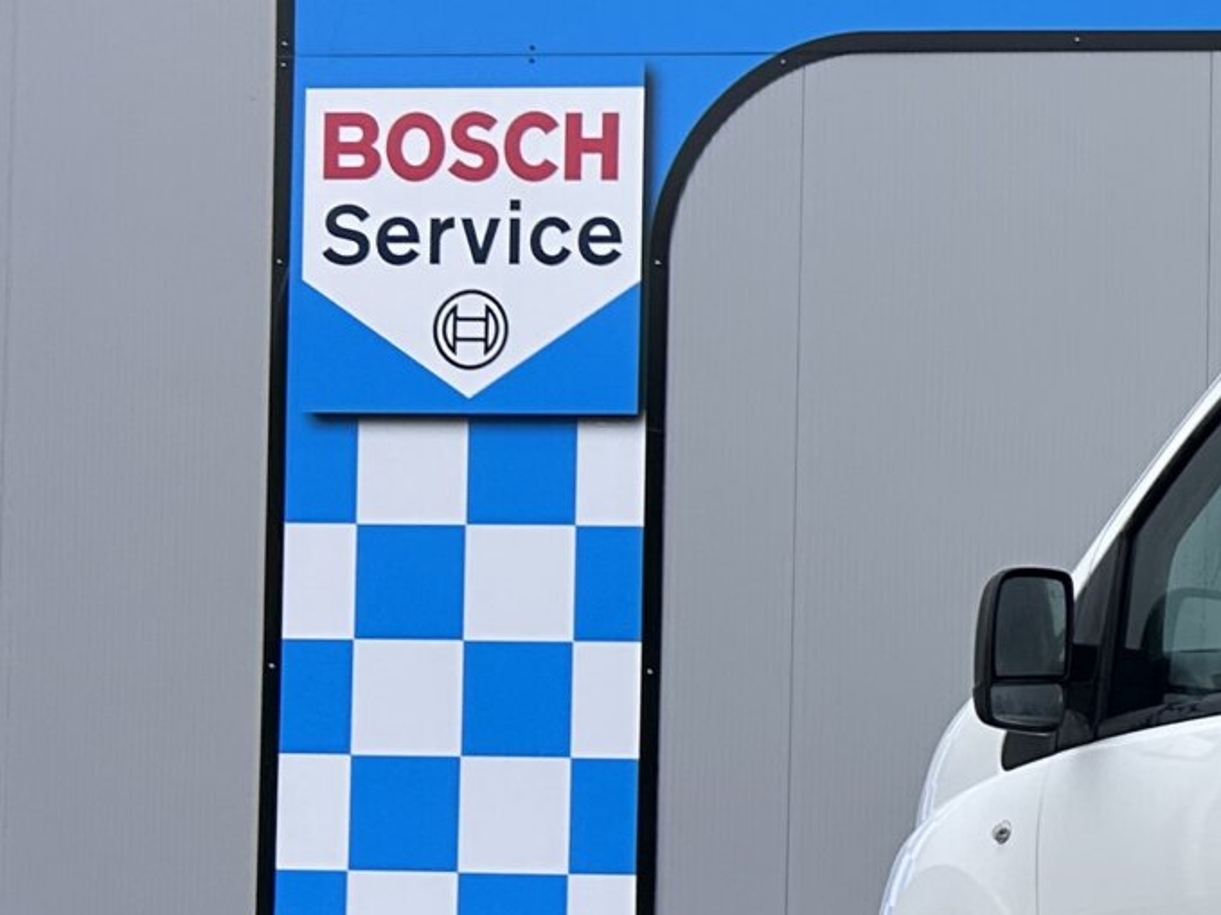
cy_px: 561
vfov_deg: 15.1
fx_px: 3456
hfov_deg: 16.6
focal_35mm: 98
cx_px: 2230
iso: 50
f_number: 1.5
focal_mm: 5.7
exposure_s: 1/696
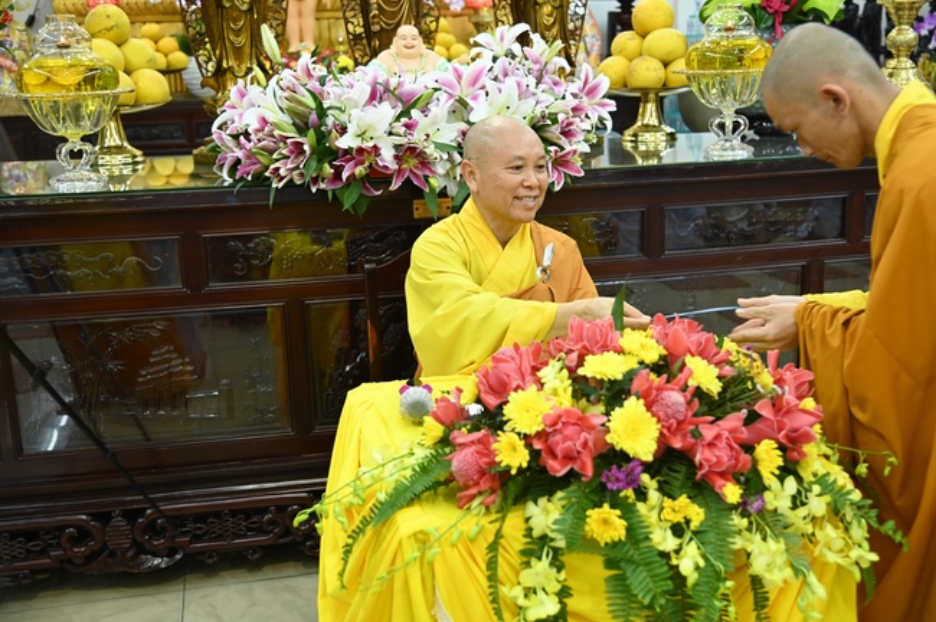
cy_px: 311
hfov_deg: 50.7
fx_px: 987
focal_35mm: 38
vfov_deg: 35.0
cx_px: 468
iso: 2000
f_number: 4
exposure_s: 1/50
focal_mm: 38
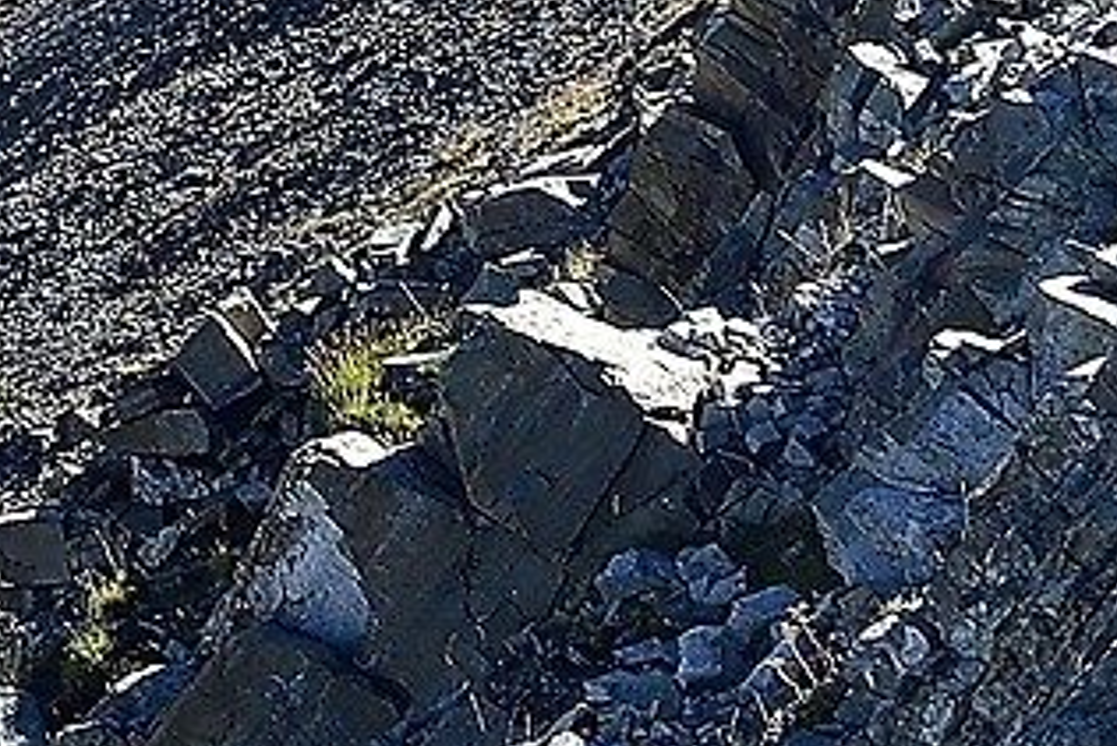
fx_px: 5302
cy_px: -928
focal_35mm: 171
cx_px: -954
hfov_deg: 11.1
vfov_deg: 7.6
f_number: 9
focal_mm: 15
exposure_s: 1/320
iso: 200
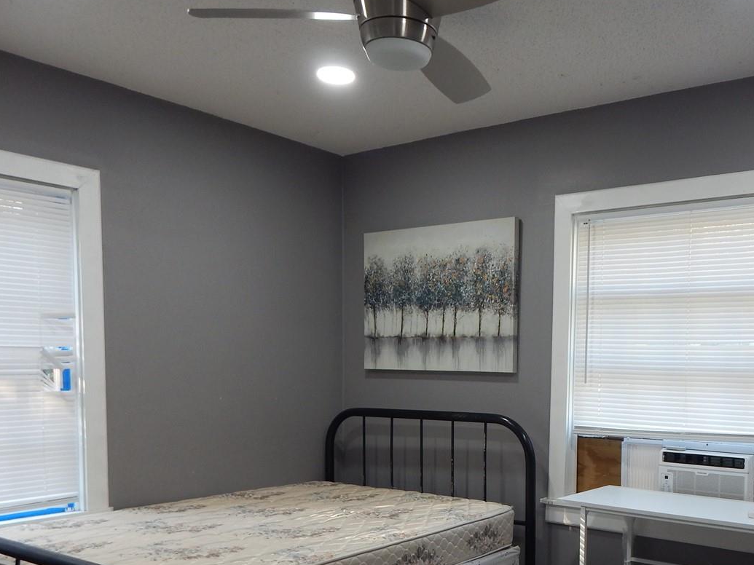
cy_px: 427
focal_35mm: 34
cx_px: 510
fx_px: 740
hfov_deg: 52.8
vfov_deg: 40.6
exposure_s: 1/30
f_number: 3
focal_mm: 4
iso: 140
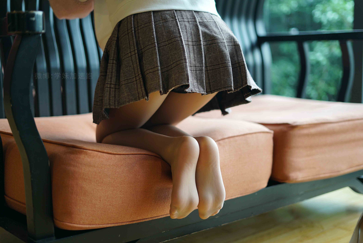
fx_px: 504
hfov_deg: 39.6
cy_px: 122
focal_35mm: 50
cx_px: 182
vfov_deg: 27.0
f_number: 1.8
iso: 200
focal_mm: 50
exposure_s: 1/250
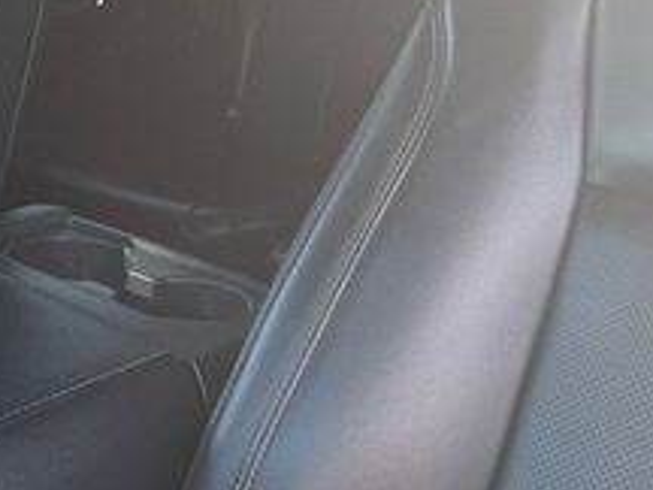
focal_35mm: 71
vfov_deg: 20.4
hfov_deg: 27.1
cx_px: 169
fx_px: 1339
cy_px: 60
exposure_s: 1/142
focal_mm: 6.76
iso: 64
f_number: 1.78
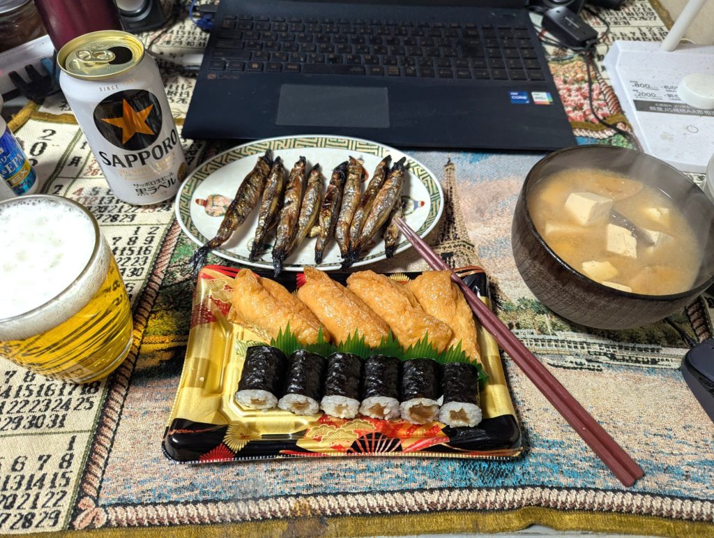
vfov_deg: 56.9
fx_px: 496
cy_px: 269
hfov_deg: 71.5
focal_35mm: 24
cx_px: 357
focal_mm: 6.81
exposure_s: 1/50
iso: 150
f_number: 1.85
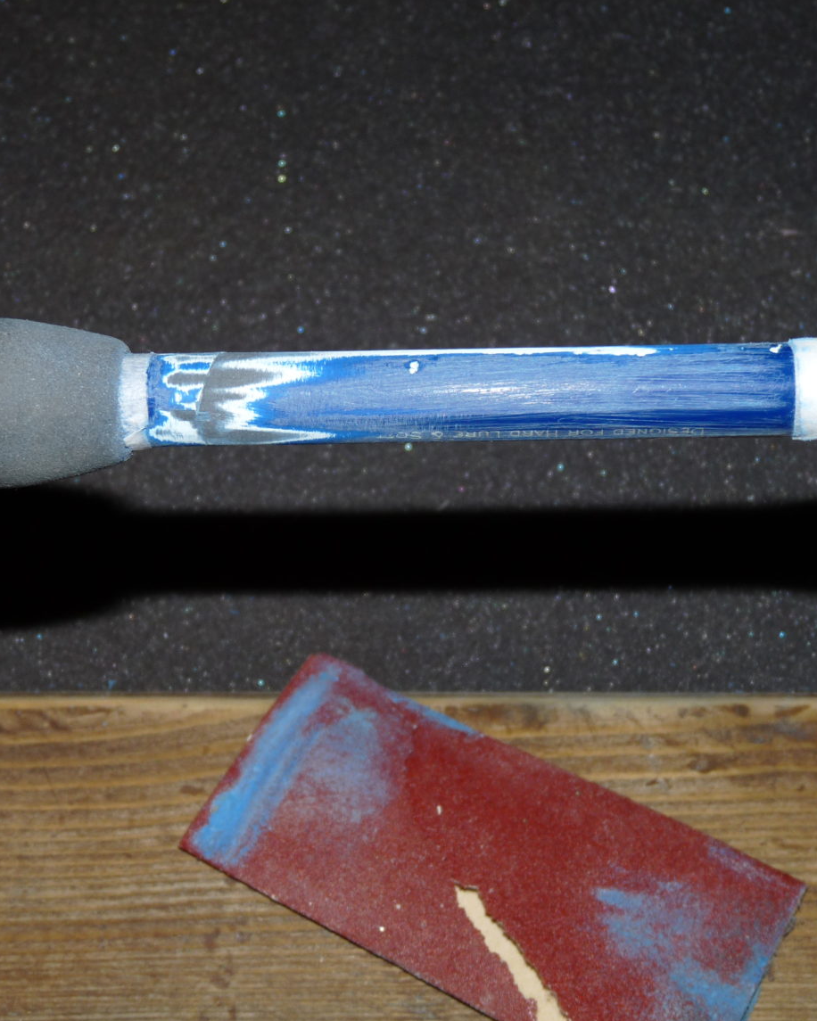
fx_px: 2176
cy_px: 511
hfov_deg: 21.3
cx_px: 425
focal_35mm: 72
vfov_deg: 26.4
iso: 100
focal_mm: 9.8
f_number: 3.2
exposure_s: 1/30
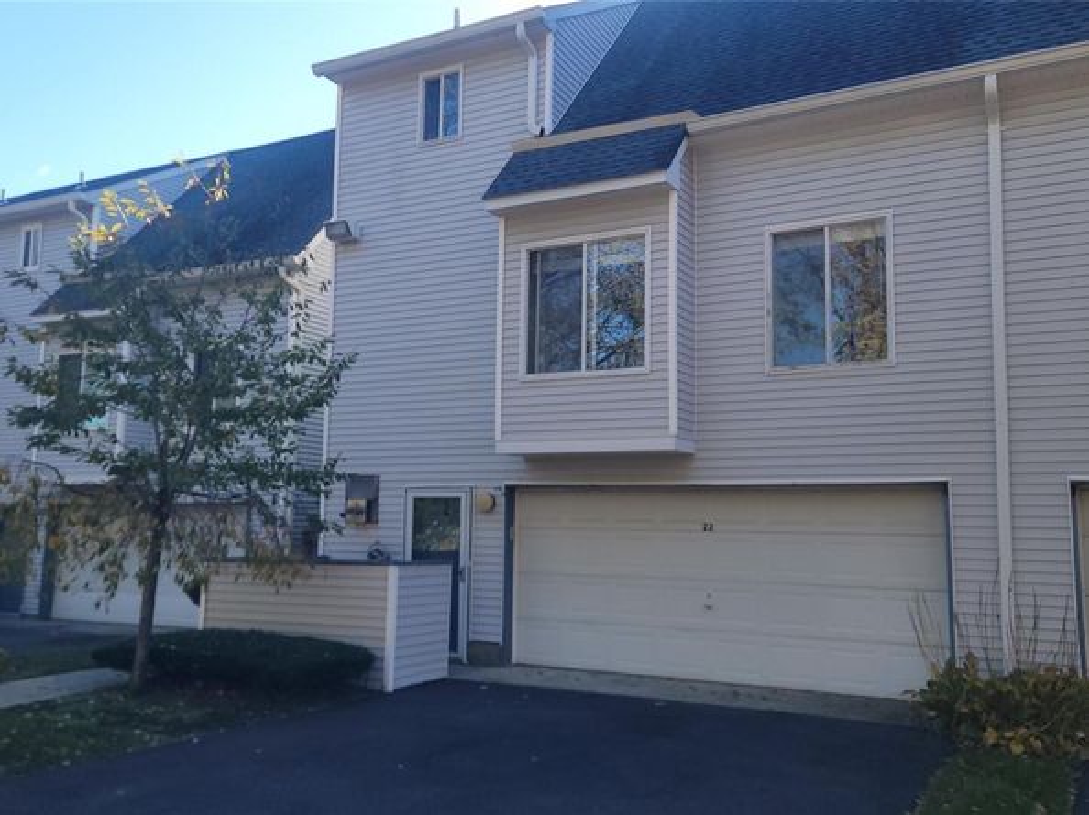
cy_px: 408
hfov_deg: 71.6
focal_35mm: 24
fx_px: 755
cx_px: 544
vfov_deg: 56.8
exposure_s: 1/277
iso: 16
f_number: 1.8
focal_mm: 6.7
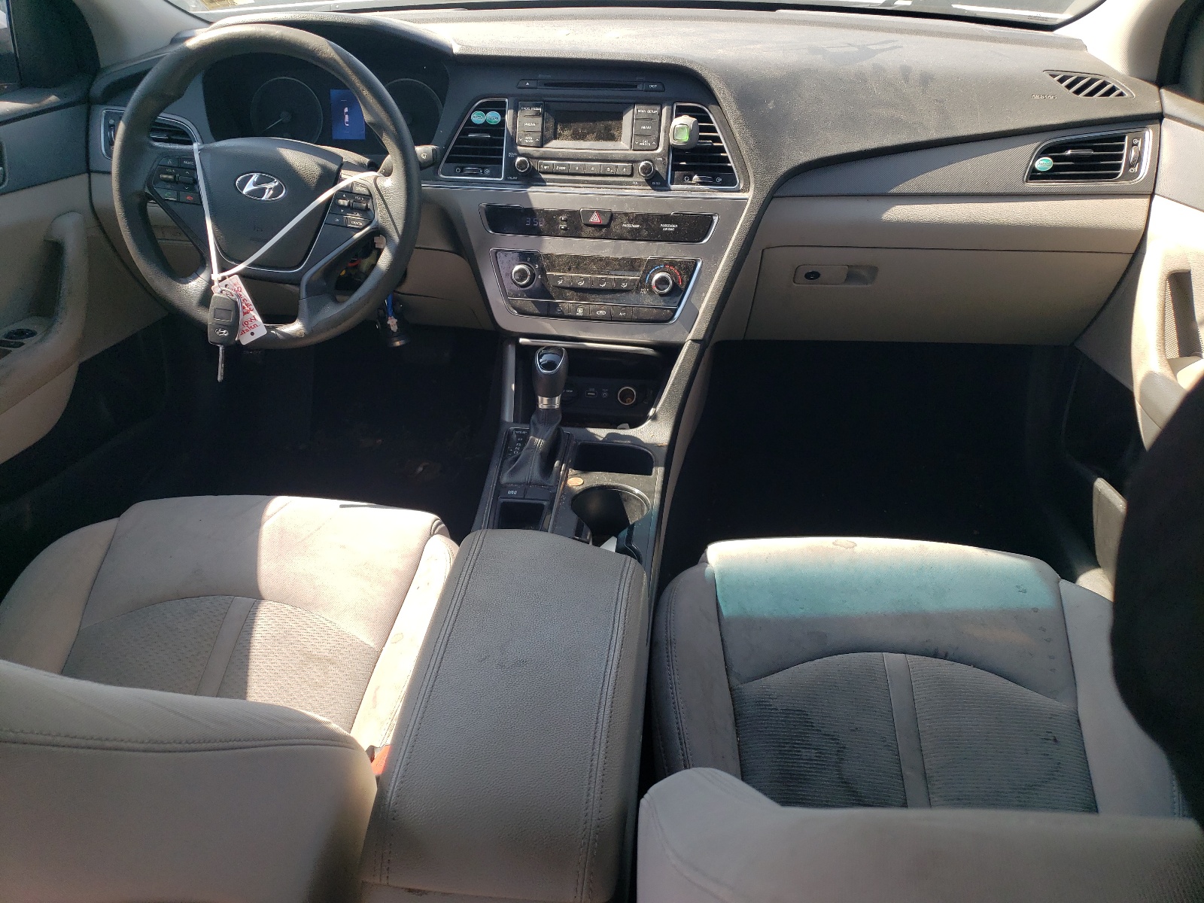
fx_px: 904
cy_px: 452
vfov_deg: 53.1
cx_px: 602
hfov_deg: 67.3
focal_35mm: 26
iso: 50
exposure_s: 1/435
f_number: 1.5
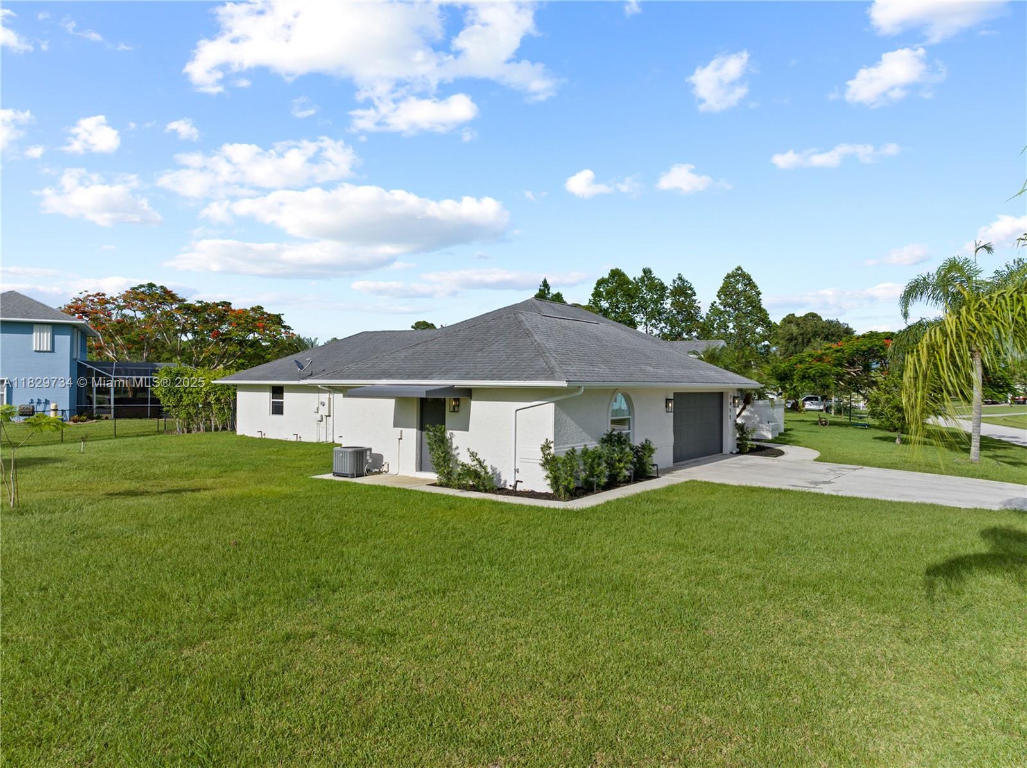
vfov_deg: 56.7
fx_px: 711
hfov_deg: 71.6
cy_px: 384
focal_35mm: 24
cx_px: 514
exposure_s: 1/1000
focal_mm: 12.29
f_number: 2.8
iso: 100
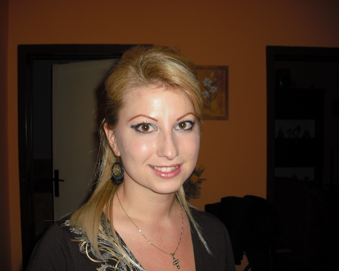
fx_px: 401
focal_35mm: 40
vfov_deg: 37.3
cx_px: 171
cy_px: 136
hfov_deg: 45.8
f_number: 2.8
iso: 100
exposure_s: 1/60
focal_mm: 6.2
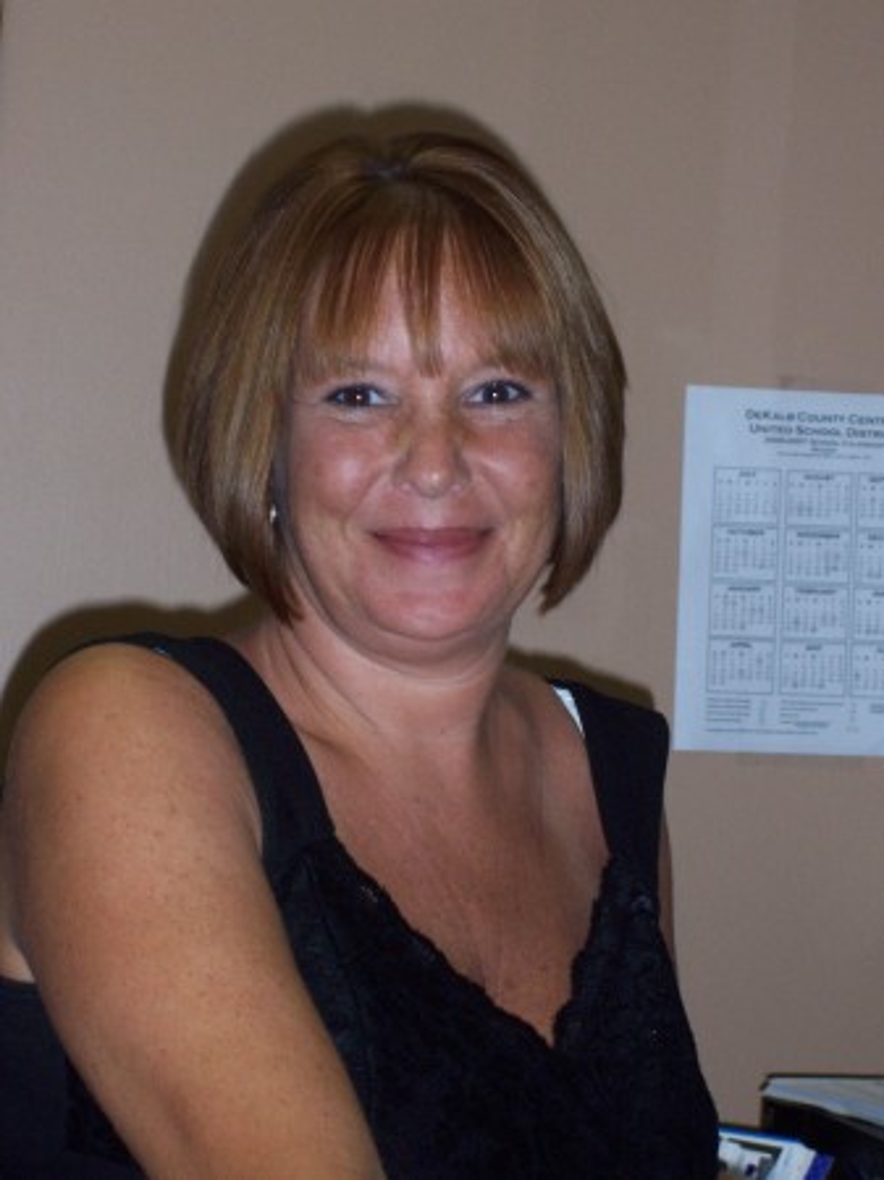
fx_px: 3681
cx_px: 442
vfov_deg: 18.2
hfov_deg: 13.7
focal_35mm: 108
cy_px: 590
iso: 200
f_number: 4.8
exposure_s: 1/125
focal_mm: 18.6
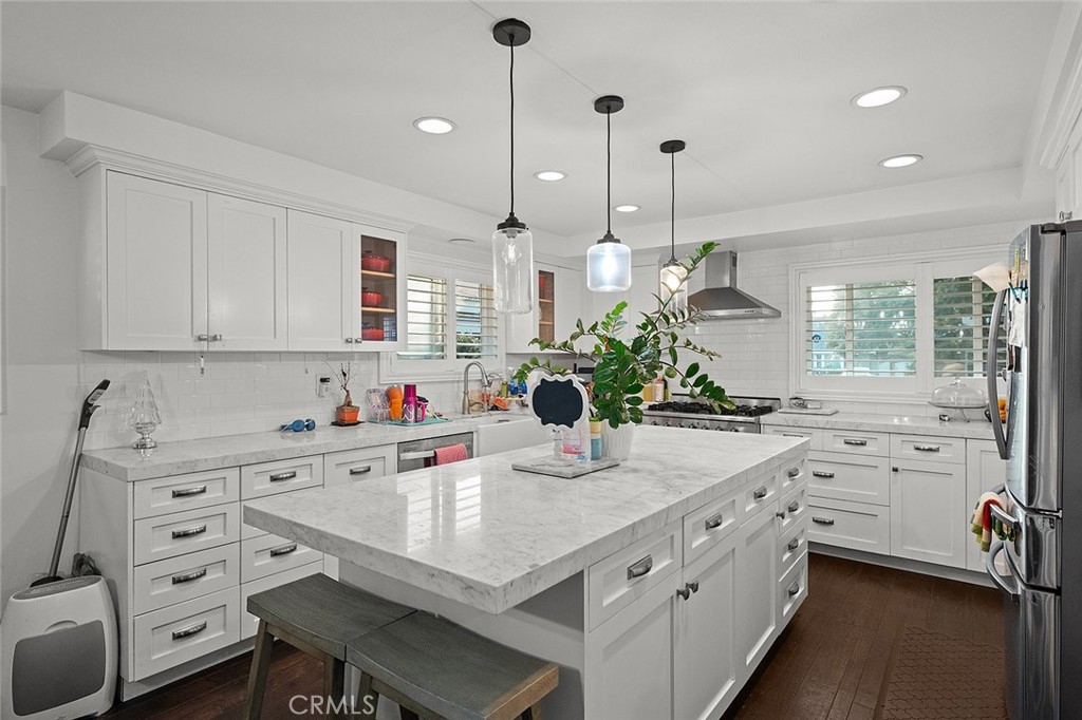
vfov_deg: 64.5
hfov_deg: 86.9
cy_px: 360
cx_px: 541
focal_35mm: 19
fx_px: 571
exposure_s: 1/80
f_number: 5
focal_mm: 19
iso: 1000
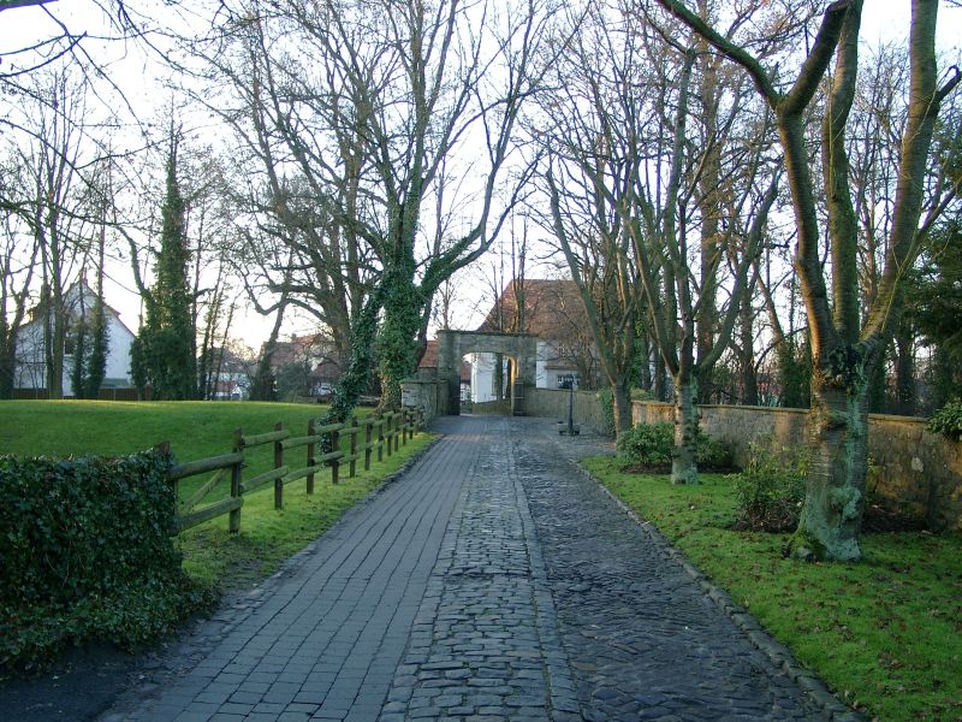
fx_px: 945
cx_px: 481
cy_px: 361
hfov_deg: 54.0
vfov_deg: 41.8
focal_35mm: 34
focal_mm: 7.13
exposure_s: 1/71.2
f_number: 2
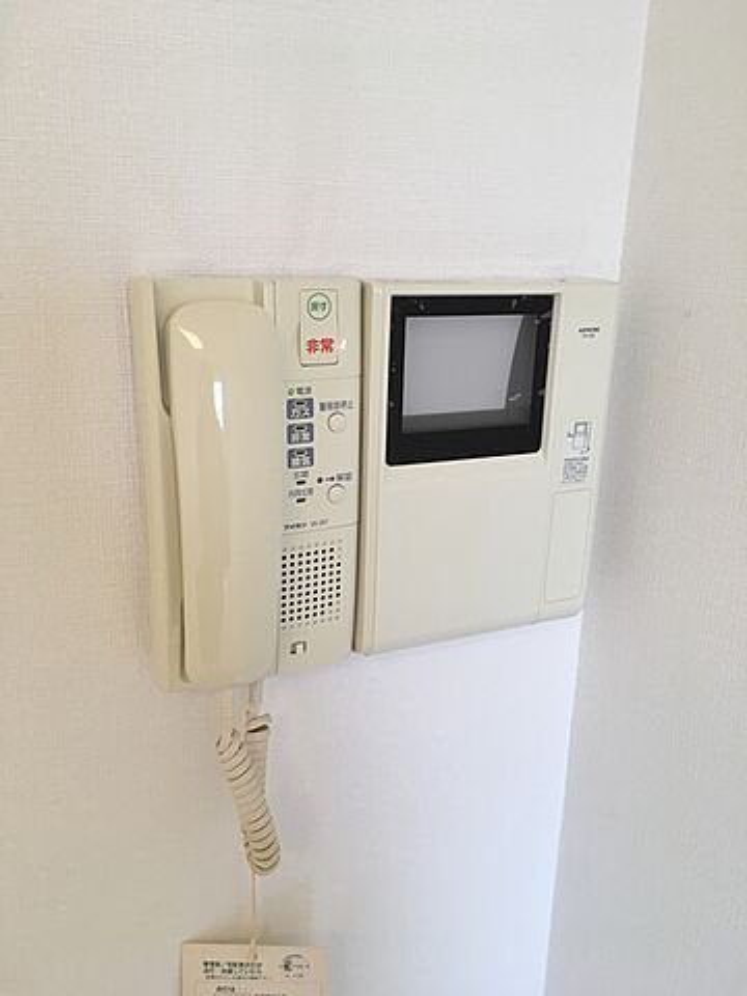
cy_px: 498
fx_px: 834
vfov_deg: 61.7
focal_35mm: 29
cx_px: 374
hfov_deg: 48.2
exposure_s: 1/33
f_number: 2.2
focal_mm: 4.15
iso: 25
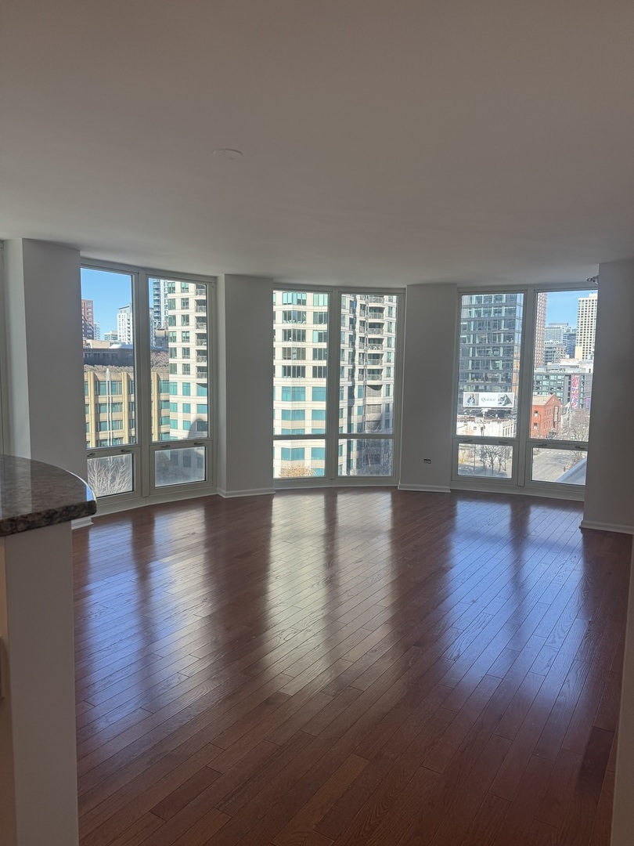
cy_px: 423
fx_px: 586
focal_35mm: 24
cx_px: 317
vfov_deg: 71.6
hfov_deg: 56.8
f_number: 1.78
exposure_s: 1/639
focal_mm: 6.76
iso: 80
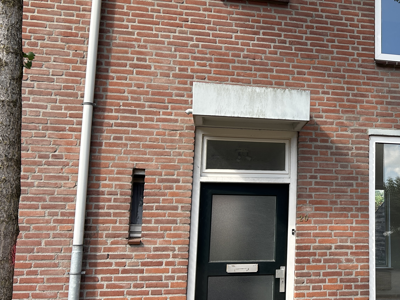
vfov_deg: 31.5
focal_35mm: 46
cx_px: 345
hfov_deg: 38.9
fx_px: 532
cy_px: 142
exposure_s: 1/808
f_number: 1.5
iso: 50
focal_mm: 5.7
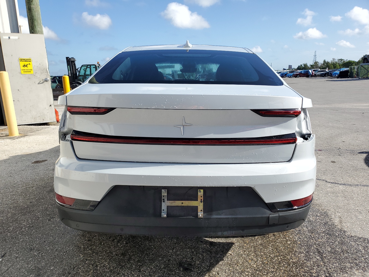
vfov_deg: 53.1
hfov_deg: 67.3
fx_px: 277
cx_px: 184
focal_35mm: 26
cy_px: 138
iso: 50
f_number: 1.5
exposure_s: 1/2500
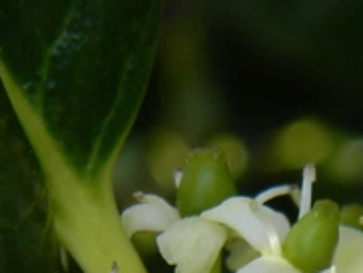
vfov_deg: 6.2
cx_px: 566
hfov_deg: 8.2
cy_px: 454
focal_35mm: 236
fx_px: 2478
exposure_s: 1/124
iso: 80
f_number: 4.1
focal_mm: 10.1
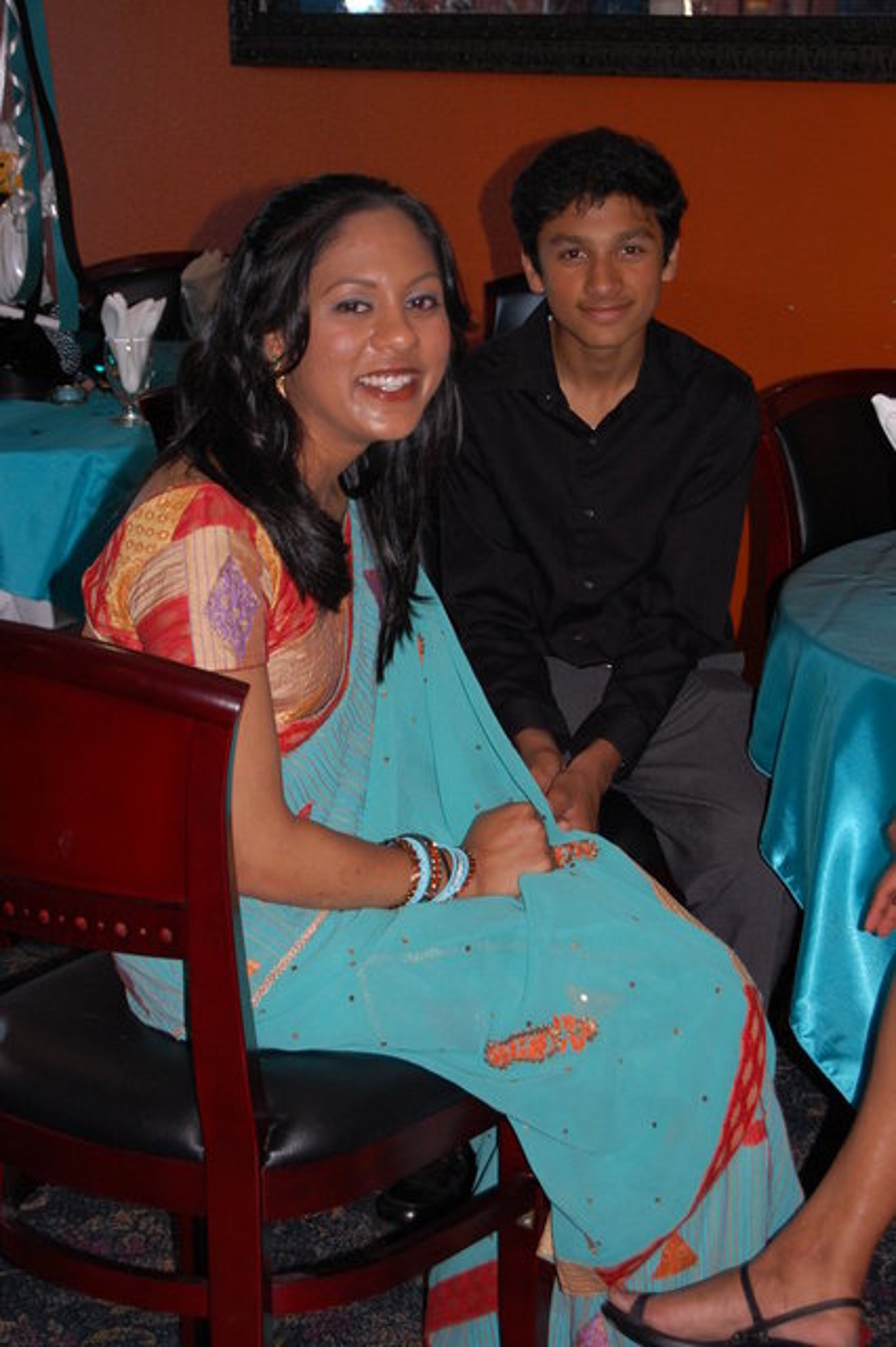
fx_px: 2915
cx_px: 448
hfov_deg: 17.5
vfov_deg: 26.0
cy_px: 674
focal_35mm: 78
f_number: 5.6
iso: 400
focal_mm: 52
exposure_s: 1/60
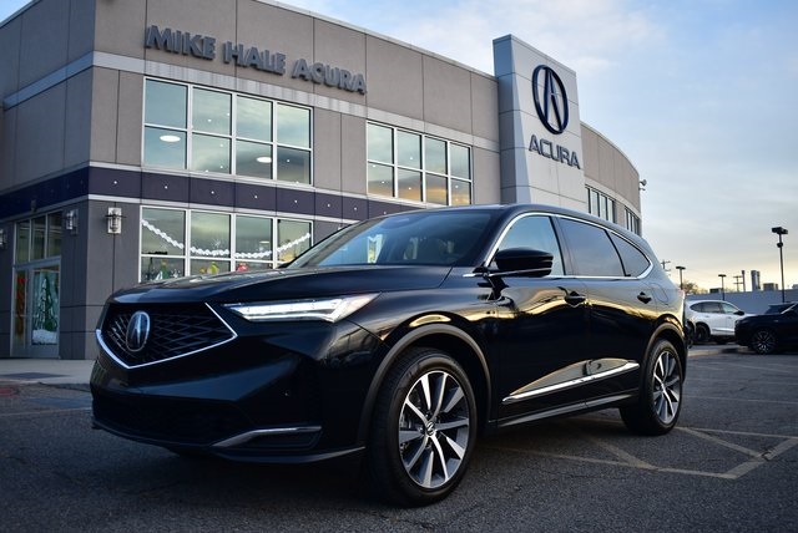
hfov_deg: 57.2
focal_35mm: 33
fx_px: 732
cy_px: 266
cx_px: 399
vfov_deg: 40.0
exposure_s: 1/40
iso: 140
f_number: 3.8
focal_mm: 22
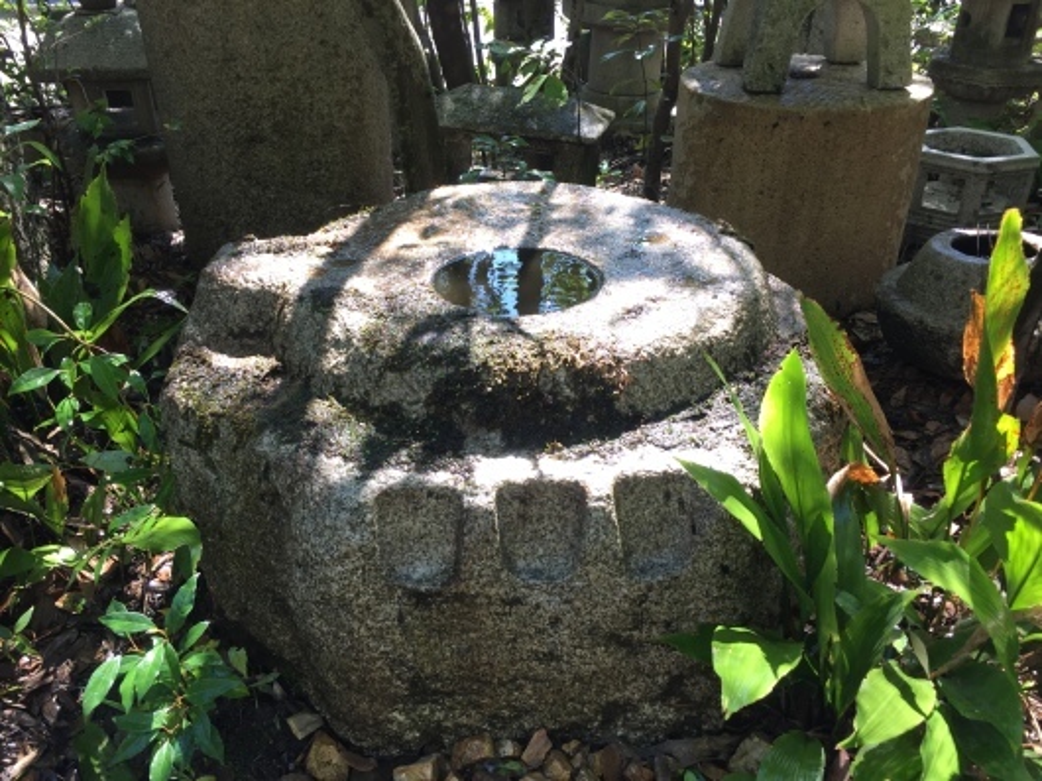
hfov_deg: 61.7
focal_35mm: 29
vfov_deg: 48.2
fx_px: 873
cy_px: 390
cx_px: 521
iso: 32
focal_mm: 4.15
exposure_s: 1/122
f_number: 2.2
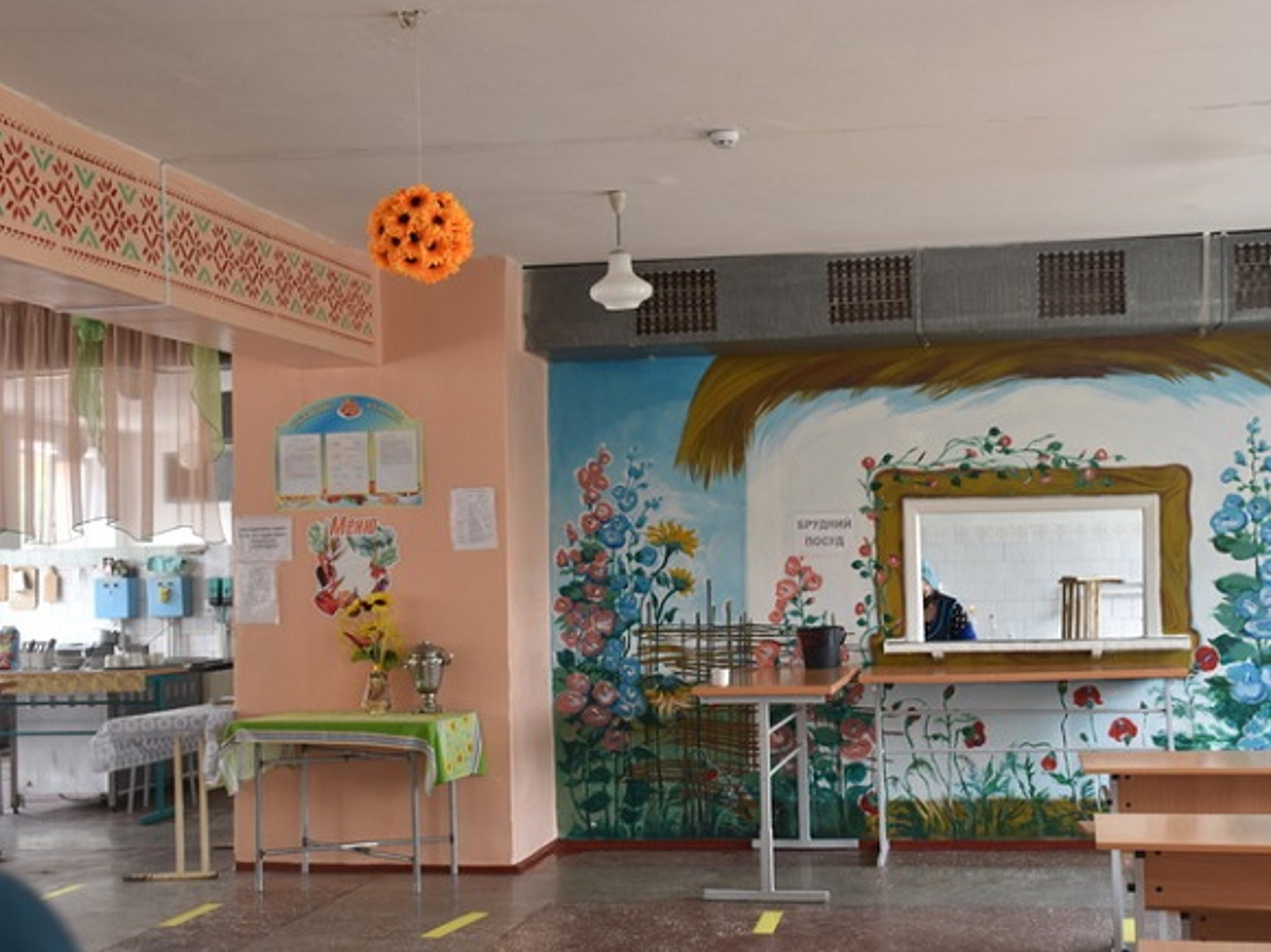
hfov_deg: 37.7
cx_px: 719
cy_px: 524
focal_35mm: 51
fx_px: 1858
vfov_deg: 28.7
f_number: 4.5
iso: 400
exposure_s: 1/100
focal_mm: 27
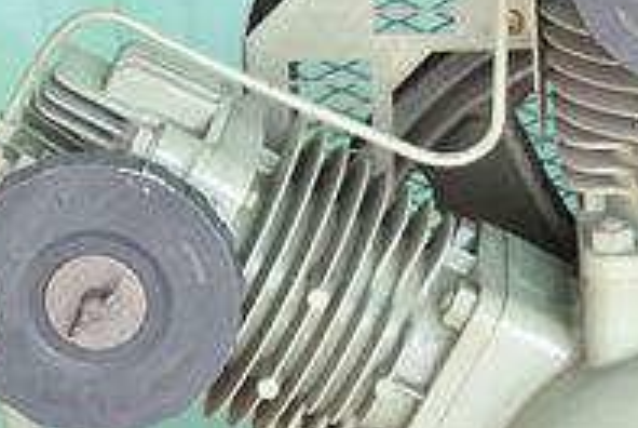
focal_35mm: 209
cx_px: 712
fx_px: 3714
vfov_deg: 6.6
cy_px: 263
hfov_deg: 9.7
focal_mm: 55
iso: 1250
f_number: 6.3
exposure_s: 1/500
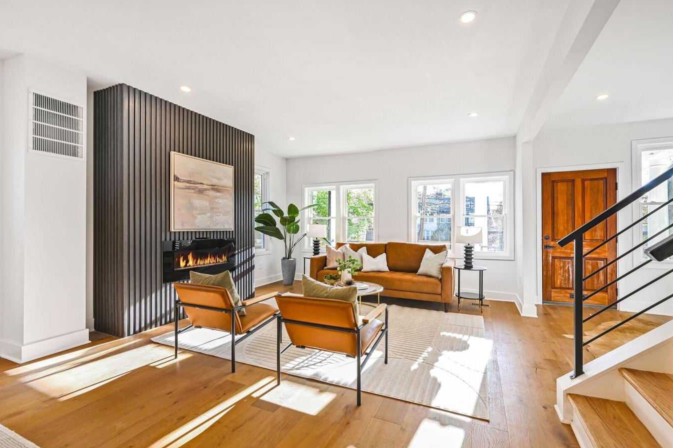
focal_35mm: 15
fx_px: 280
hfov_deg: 100.3
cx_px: 356
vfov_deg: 77.3
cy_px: 236
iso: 200
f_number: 9
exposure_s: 1/20
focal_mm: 14
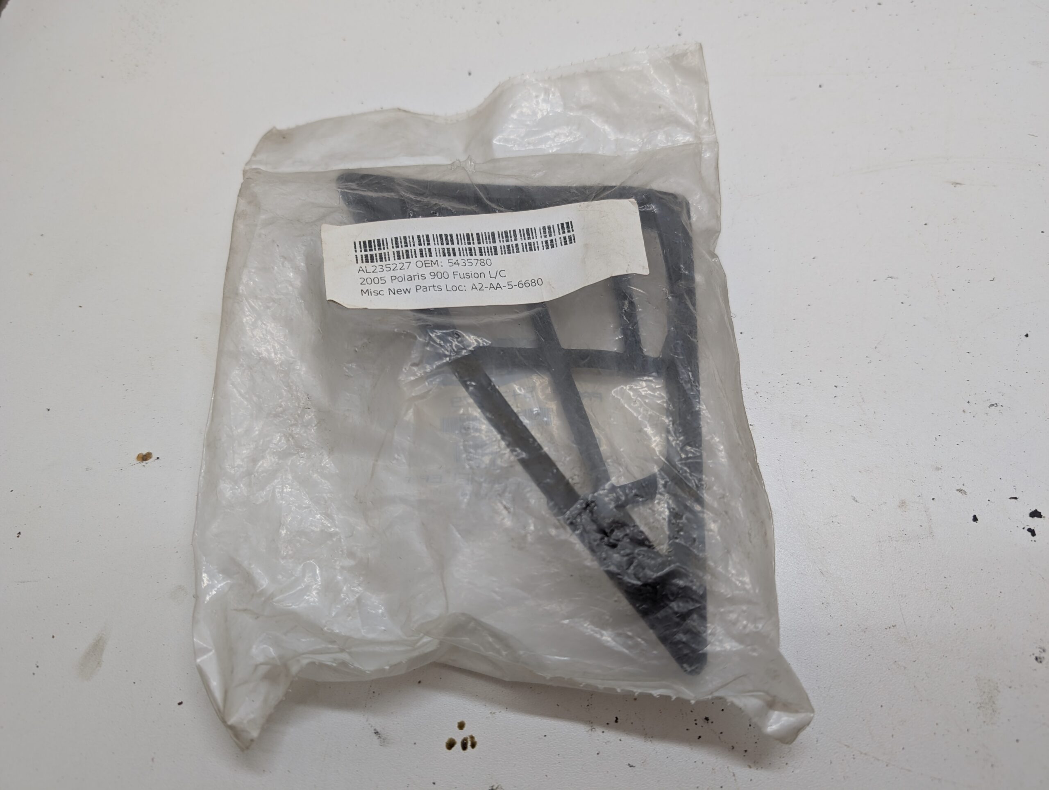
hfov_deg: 71.5
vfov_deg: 56.9
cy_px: 395
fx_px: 728
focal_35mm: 24
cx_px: 524
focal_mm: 6.9
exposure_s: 1/26.8
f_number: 1.68
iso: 28
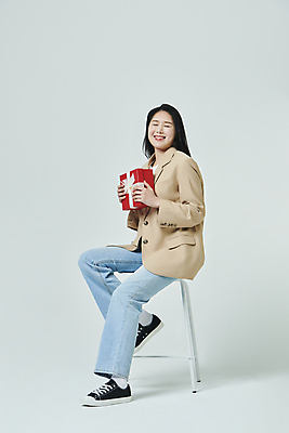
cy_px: 216
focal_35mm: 70
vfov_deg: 28.8
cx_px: 144
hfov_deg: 19.5
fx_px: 842
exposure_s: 1/125
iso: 100
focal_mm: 70
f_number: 11
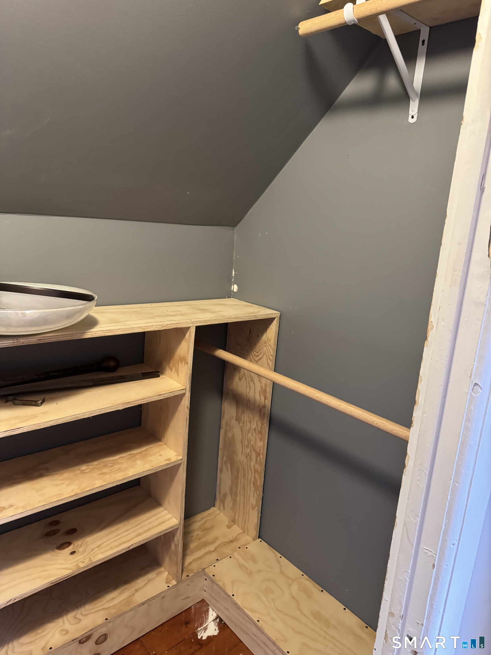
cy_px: 328
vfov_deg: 71.6
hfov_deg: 56.8
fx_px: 454
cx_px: 246
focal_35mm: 24
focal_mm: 6.76
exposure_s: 1/40
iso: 800
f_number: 1.78
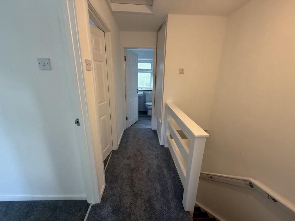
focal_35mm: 14
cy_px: 110
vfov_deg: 85.7
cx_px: 148
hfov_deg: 102.1
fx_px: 119
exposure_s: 1/99
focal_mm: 2.22
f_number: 2.2
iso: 250
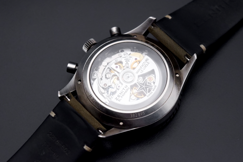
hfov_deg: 24.5
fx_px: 560
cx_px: 122
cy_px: 81
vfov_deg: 16.5
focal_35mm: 83
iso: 6400
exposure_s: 1/4000
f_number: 7.1
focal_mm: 55
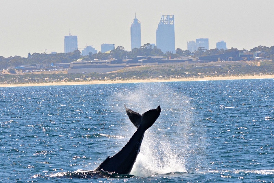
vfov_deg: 4.4
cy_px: 92
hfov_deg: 6.5
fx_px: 2398
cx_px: 137
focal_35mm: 315
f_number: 7.1
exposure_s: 1/1600
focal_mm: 210
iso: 400
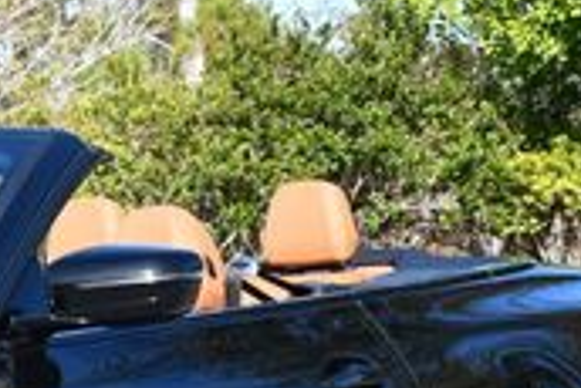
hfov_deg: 9.0
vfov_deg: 6.2
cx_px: -260
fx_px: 3602
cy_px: 344
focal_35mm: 223
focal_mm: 30
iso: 180
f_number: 8
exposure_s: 1/250
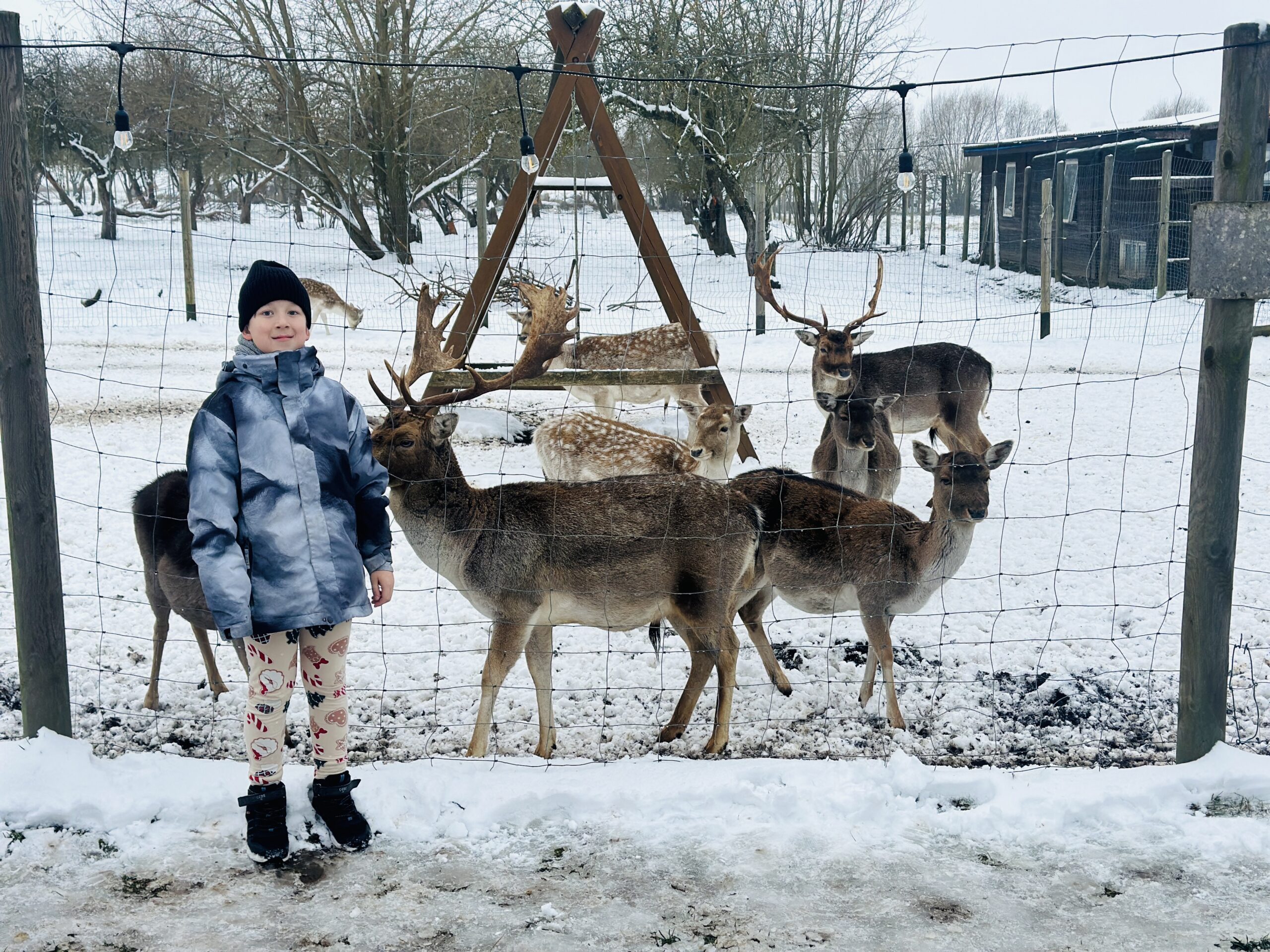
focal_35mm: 48
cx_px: 635
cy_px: 476
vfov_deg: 30.3
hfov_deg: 39.7
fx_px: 1761
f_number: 1.78
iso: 80
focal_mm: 6.86
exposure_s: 1/773
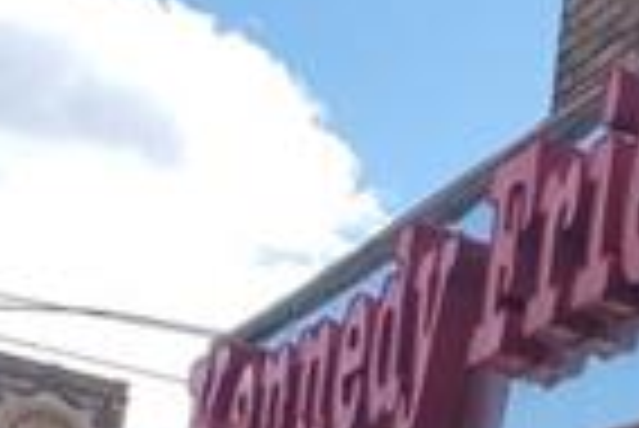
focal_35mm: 146
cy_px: 915
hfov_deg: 13.2
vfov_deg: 8.8
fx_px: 2594
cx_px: 968
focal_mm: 4.3
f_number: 2.4
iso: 50
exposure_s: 1/1263
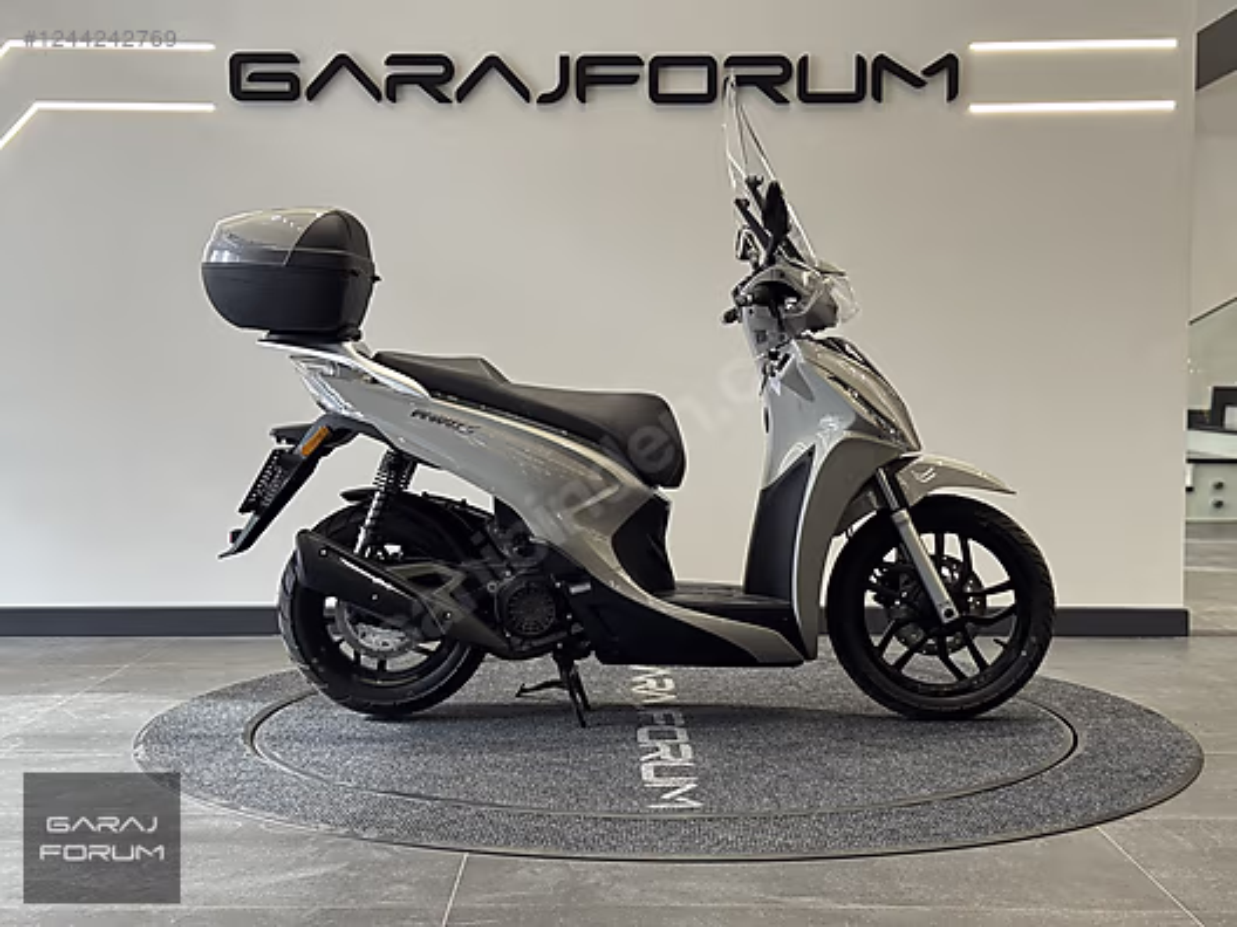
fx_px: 1715
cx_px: 618
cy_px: 464
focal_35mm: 48
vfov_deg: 30.3
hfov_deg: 39.7
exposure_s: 1/121
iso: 80
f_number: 1.78
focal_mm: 6.76
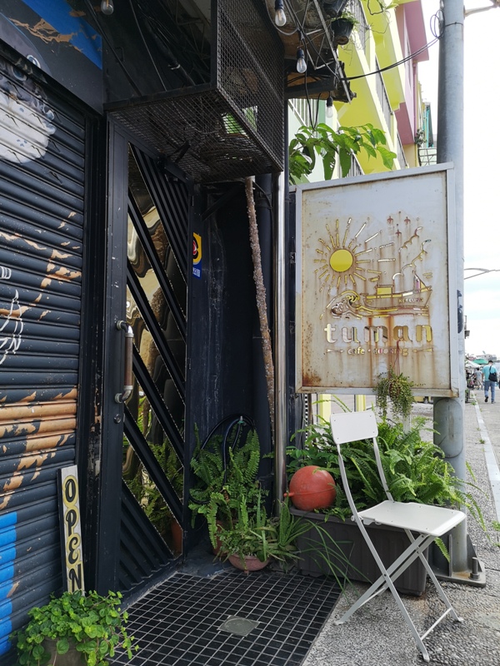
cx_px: 250
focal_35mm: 27
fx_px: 520
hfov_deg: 51.4
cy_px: 333
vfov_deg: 65.3
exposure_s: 1/497
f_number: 1.8
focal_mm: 3.95
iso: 50
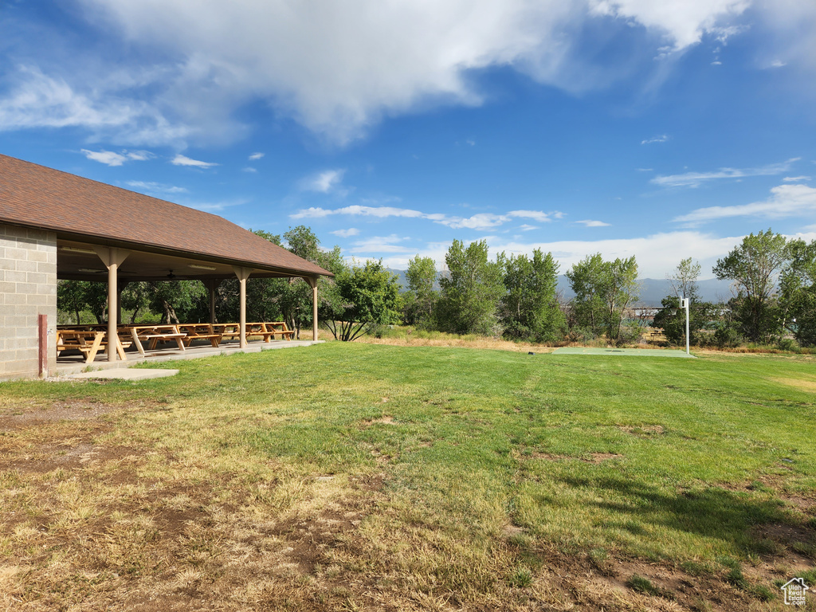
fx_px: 542
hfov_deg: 73.9
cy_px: 306
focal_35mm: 23
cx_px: 408
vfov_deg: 58.9
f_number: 1.8
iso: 20
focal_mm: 5.4
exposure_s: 1/1554
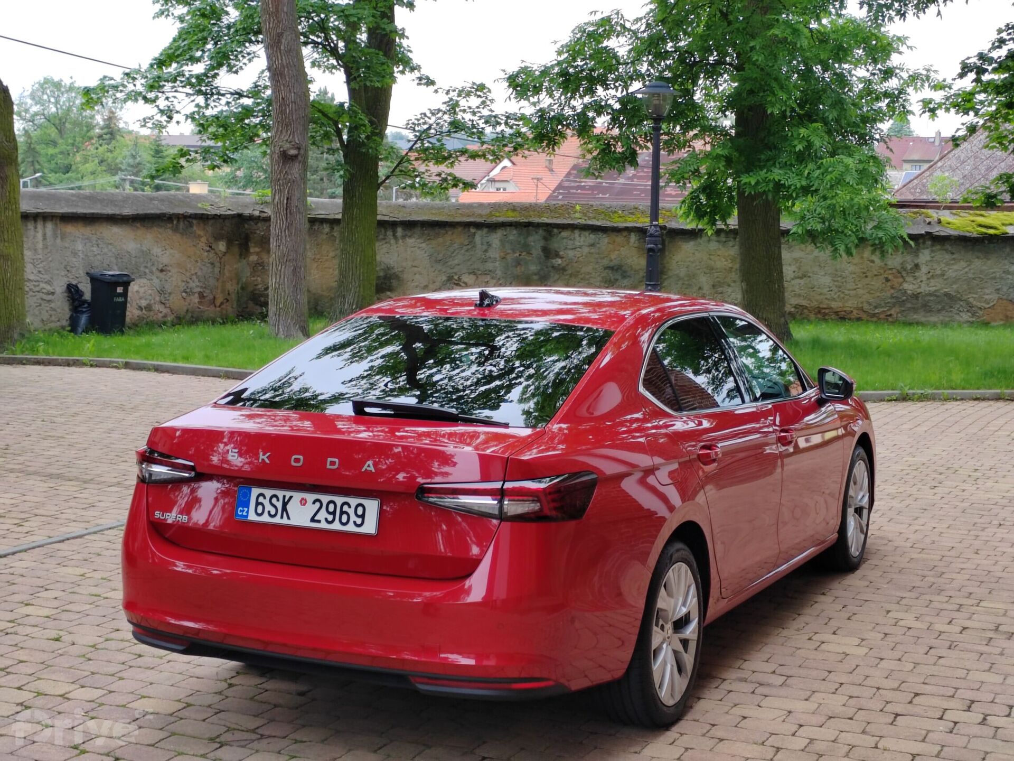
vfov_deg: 27.0
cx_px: 507
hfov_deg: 35.5
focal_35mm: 54
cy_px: 380
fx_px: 1582
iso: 100
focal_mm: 5.52
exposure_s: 1/140
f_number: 1.9
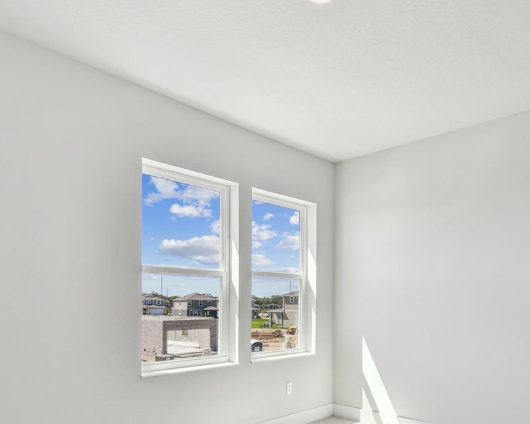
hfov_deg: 65.9
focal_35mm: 26
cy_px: 304
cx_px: 285
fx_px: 408
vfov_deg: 53.1
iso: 100
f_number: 7.1
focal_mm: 10
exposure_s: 1/40
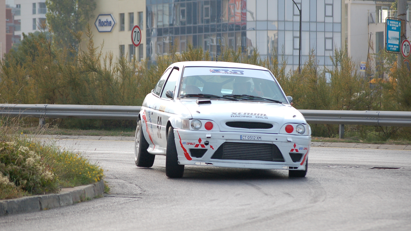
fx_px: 2077
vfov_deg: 6.4
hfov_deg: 11.3
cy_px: 110
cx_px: 209
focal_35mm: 191
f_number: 4.8
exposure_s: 1/1000
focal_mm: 105
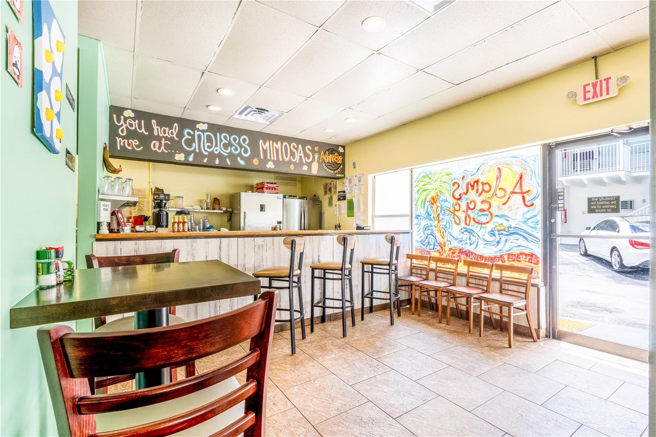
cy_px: 218
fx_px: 301
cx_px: 328
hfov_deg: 95.0
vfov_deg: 72.0
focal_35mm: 16
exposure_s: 1/500
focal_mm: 11
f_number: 9
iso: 250
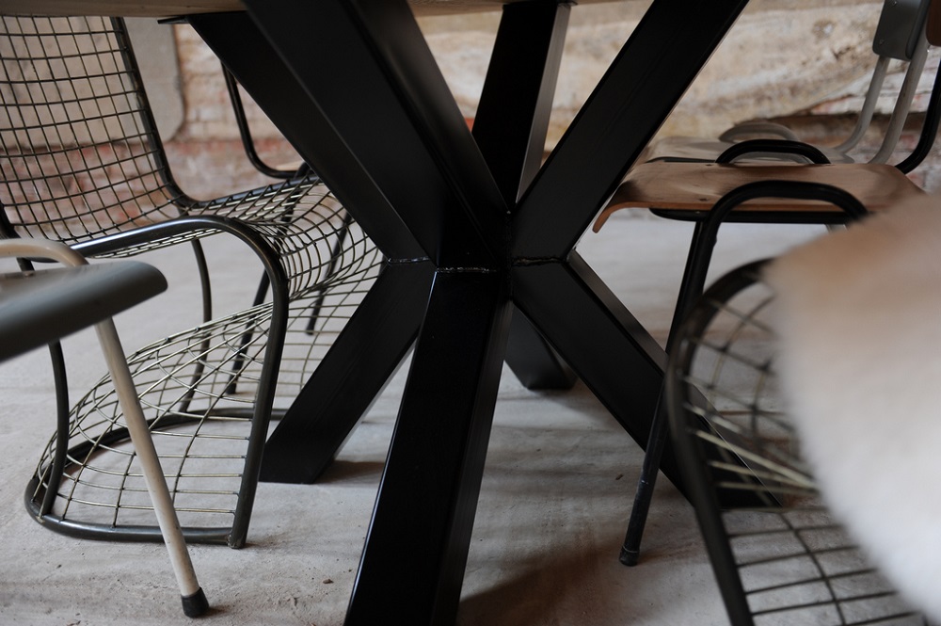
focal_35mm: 38
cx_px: 470
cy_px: 313
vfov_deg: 35.0
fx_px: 992
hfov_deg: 50.7
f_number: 2.8
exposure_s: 1/30
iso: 400
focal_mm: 38
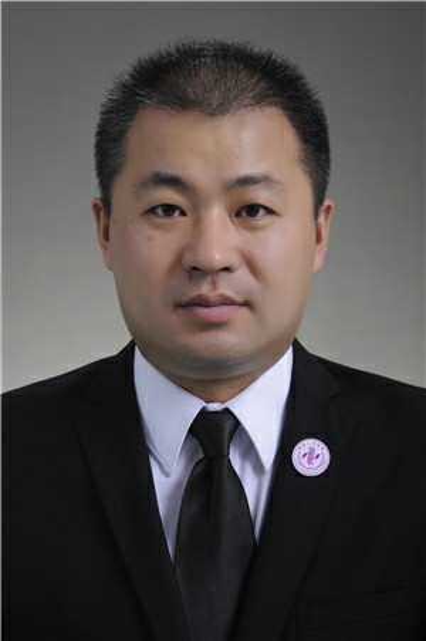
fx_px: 2266
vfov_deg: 16.1
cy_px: 320
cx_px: 213
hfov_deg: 10.7
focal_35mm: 128
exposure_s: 1/125
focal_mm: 85
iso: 160
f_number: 5.6
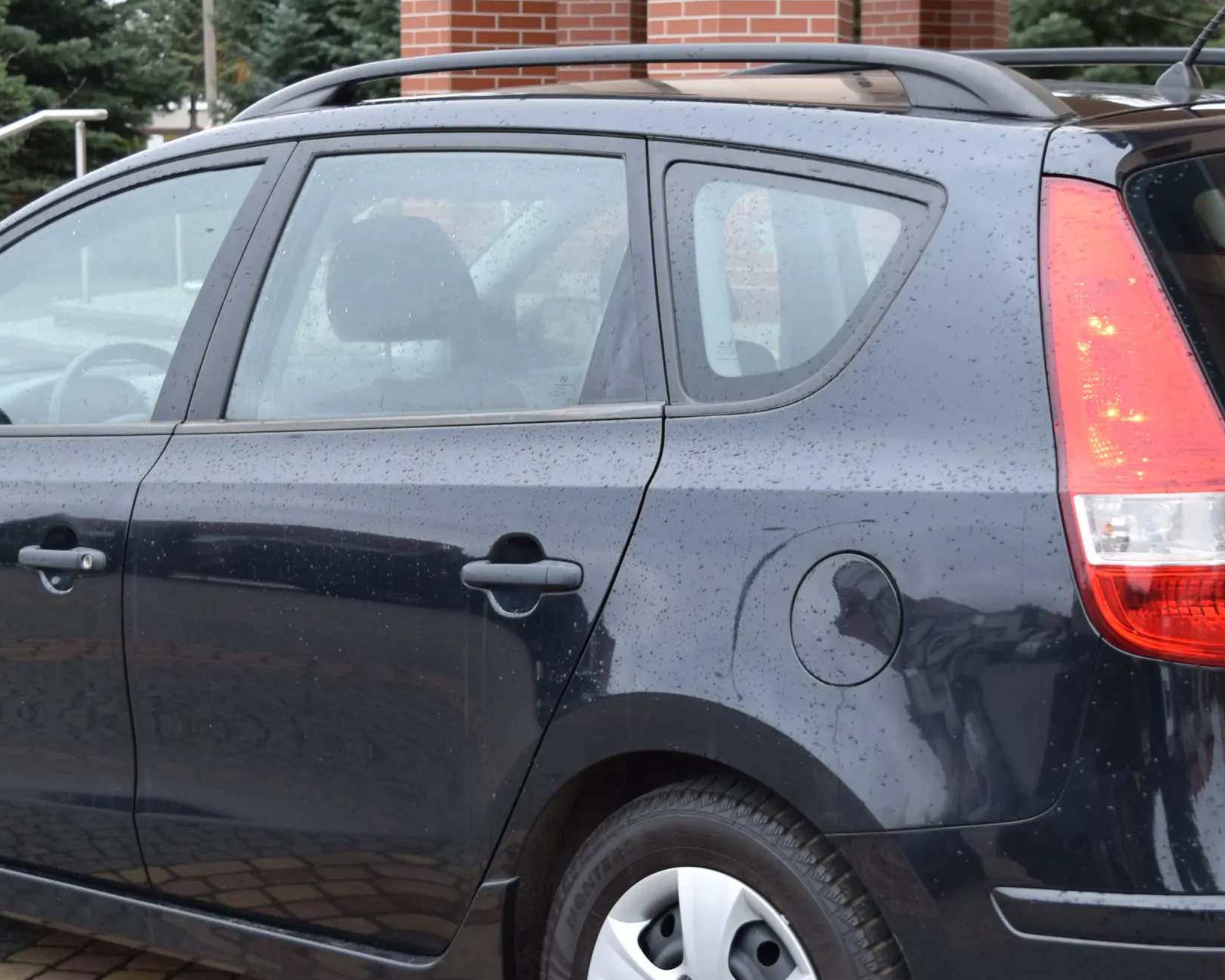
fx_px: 3118
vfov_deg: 17.9
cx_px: 698
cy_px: 436
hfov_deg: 22.2
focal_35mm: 86
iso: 400
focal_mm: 26
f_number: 5
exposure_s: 1/100
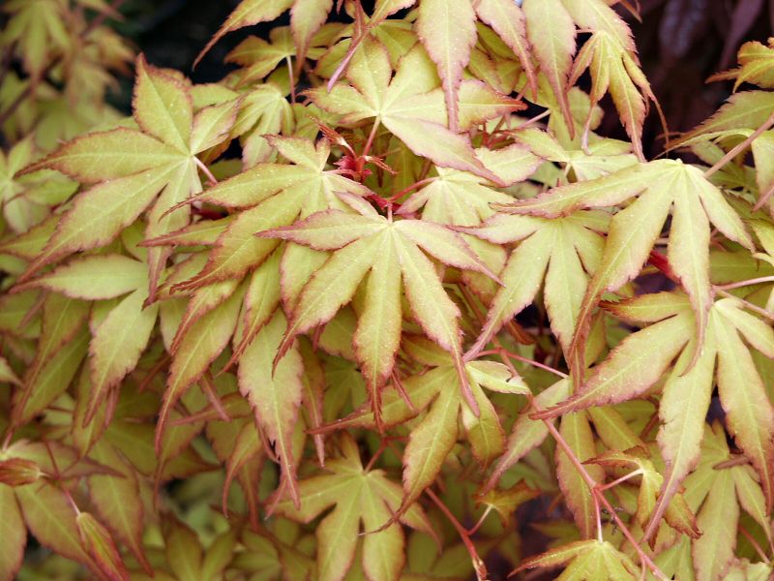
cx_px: 387
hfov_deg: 25.0
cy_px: 290
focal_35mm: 78
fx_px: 1744
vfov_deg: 18.9
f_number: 3.6
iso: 64
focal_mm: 15.58
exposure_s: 1/90
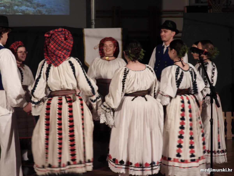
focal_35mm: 115
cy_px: 88
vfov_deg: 12.9
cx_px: 117
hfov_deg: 17.1
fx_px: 777
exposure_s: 1/30
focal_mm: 20.7
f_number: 4
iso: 400
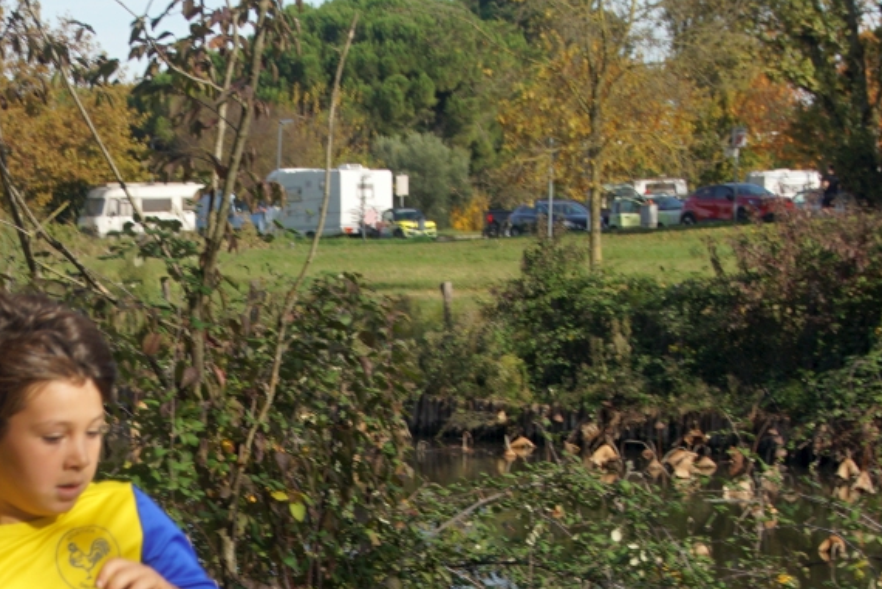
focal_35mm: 142
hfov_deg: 14.3
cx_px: 152
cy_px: 591
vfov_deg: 9.6
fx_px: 3483
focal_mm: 45
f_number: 6.3
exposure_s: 1/320
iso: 100
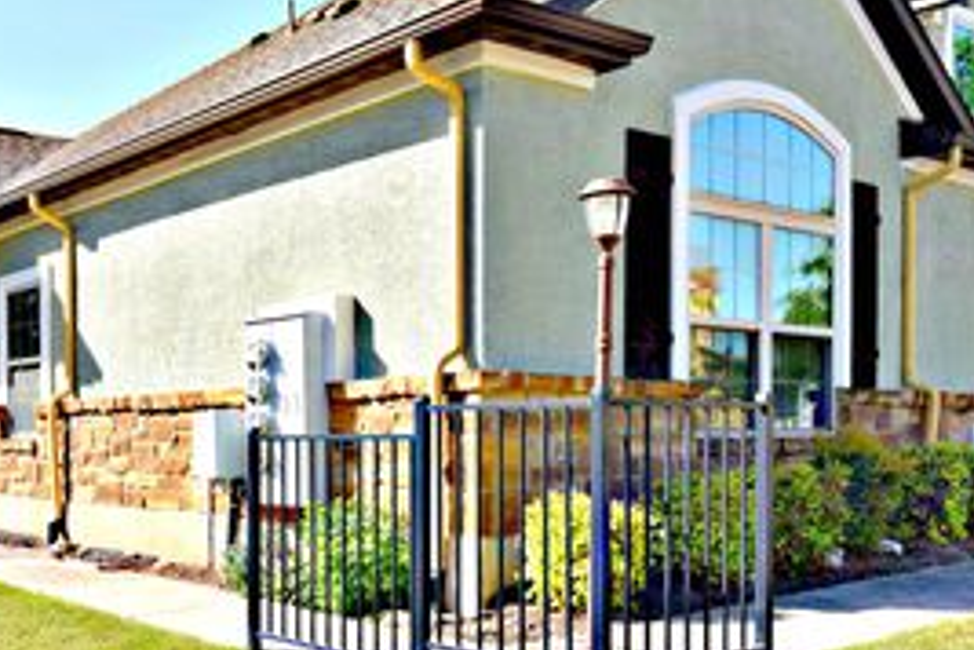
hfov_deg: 42.6
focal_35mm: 45
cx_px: 274
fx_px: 1217
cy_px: 458
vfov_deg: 29.5
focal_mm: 24
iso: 200
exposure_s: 1/320
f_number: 9
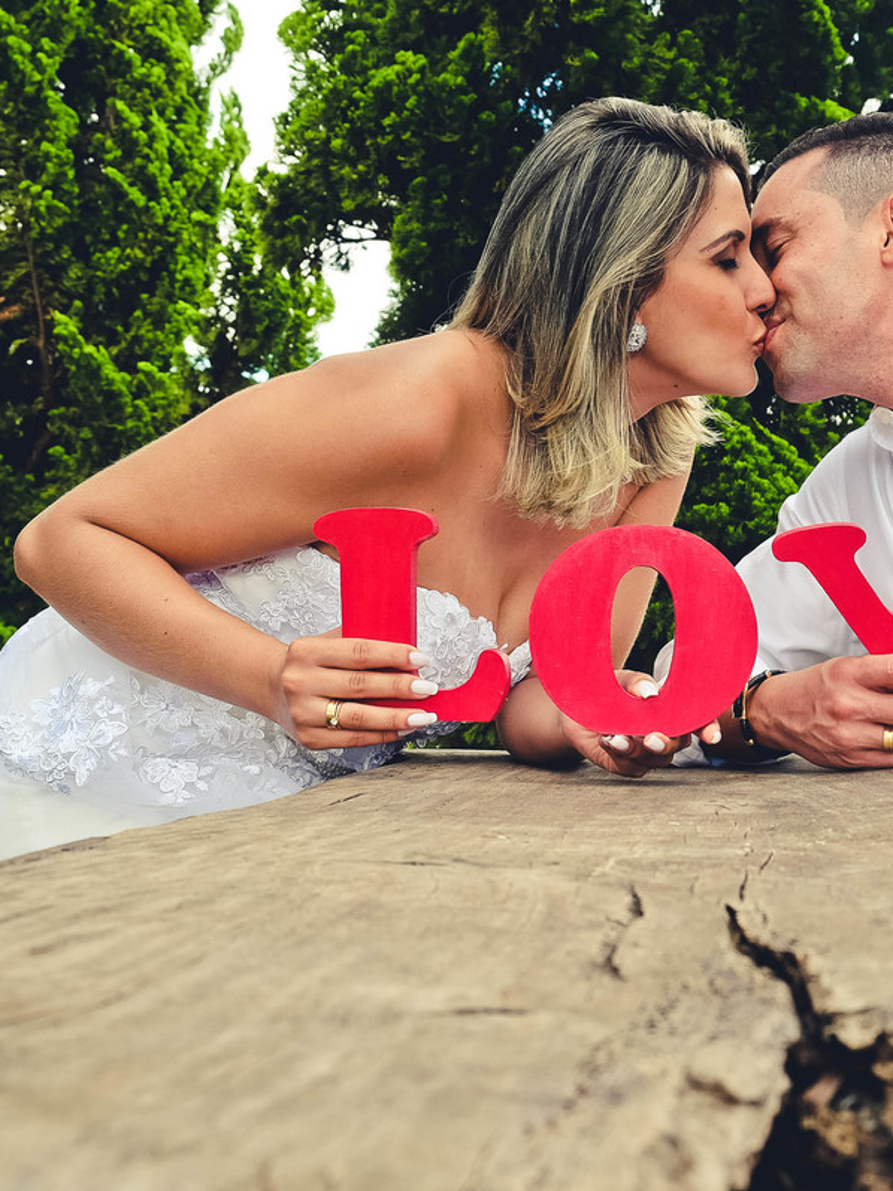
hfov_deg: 26.2
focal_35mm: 55
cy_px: 596
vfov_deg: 34.9
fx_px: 1891
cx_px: 669
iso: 320
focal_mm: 25.4
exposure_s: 1/125
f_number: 6.4
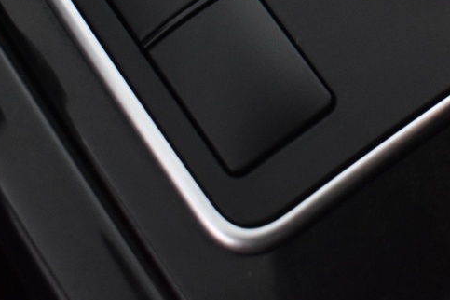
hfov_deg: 18.8
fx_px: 1321
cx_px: 460
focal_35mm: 106
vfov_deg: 12.1
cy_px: -197
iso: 1400
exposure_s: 1/30
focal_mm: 21
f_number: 3.8
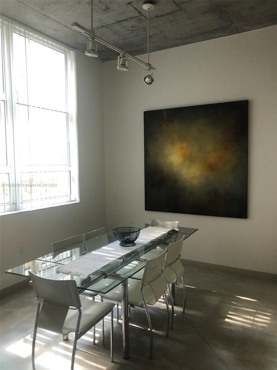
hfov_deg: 49.7
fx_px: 299
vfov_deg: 63.4
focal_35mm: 28
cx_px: 138
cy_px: 185
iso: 40
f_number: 1.8
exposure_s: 1/20
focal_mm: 3.99
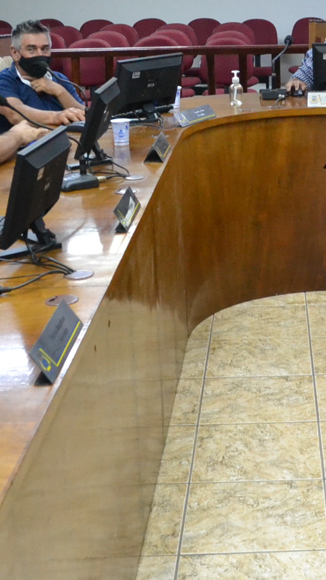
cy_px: 183
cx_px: 350
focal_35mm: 67
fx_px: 1030
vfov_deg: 31.1
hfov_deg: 17.4
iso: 3200
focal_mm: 18
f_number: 4.5
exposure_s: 1/80
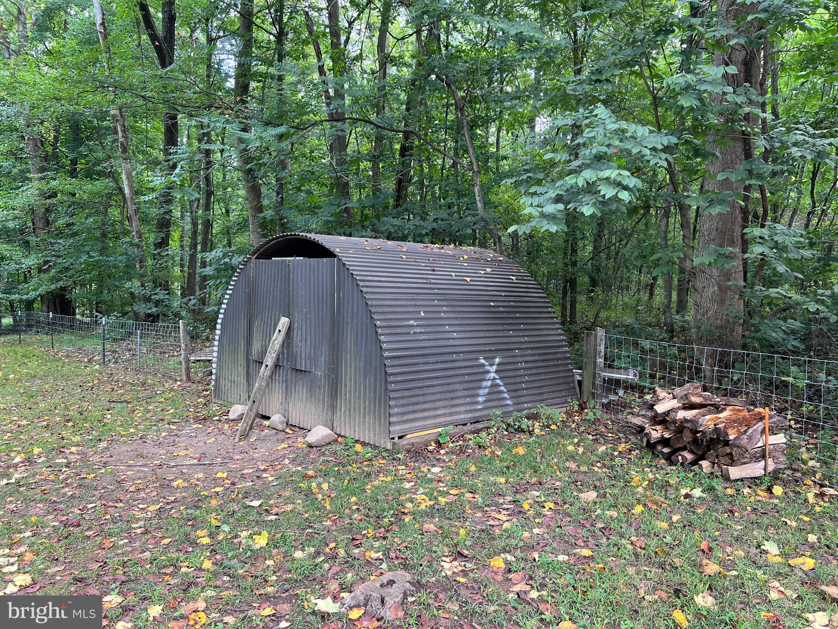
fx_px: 629
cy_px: 314
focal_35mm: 26
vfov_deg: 53.1
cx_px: 419
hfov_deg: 67.3
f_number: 1.5
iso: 80
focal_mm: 5.7
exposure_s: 1/121
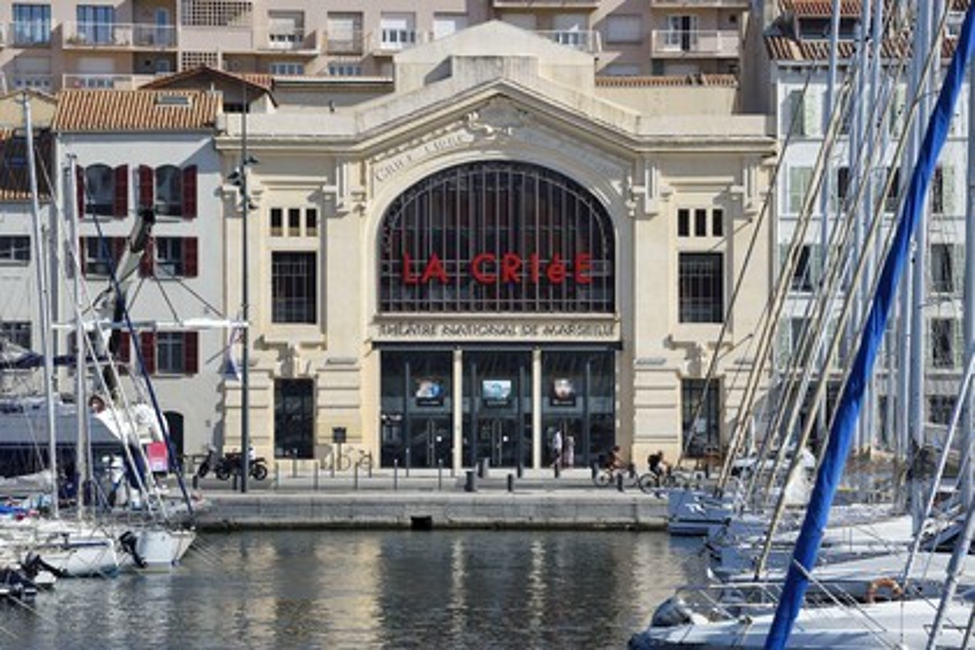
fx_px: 4604
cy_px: 325
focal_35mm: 170
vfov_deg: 8.1
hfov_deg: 12.1
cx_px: 488
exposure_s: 1/500
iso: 200
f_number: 9
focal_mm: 170
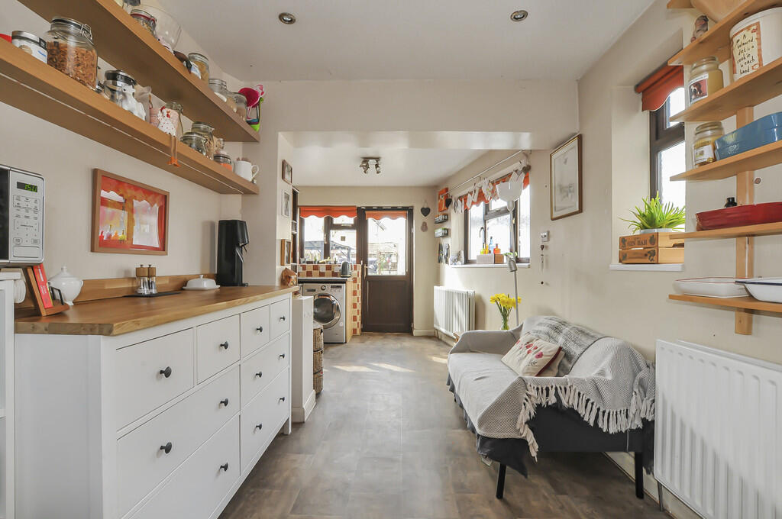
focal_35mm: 15
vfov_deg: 77.2
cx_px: 391
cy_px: 260
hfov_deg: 100.5
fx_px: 325
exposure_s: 1/5
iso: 400
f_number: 14
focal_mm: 10
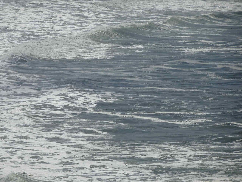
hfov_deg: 6.6
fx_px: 2097
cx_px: 121
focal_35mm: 300
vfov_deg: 5.0
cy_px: 91
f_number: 6.3
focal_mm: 51.19
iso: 80
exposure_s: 1/1250
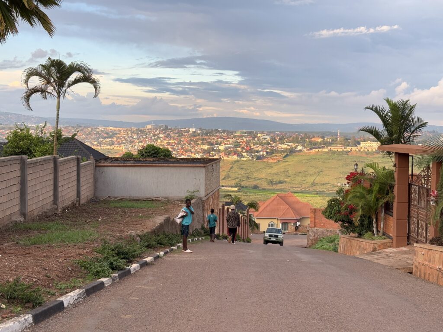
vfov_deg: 28.0
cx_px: 222
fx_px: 665
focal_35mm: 52
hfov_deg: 36.8
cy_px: 166
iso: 32
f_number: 1.6
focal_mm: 5.96
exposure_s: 1/346
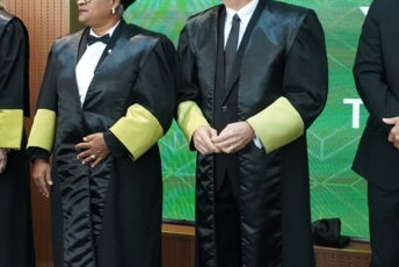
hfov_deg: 29.7
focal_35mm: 63
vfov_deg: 21.6
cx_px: 0
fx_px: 699
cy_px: 102
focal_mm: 21
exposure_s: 1/320
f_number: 4.5
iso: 5000
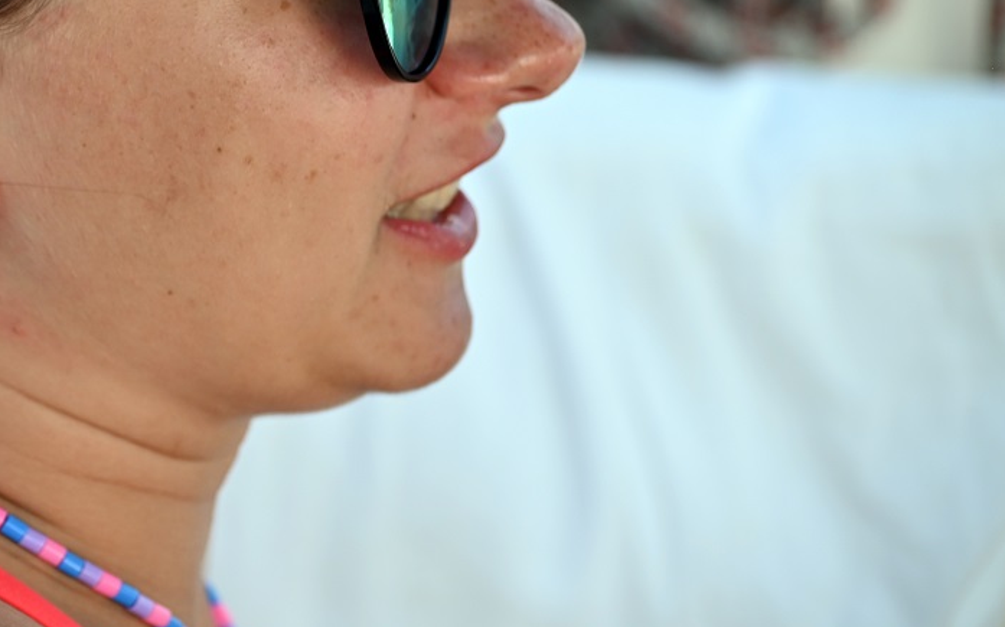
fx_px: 5311
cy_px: 71
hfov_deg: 10.7
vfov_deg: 6.7
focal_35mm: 194
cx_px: 104
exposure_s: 1/500
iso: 200
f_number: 5.6
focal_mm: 102
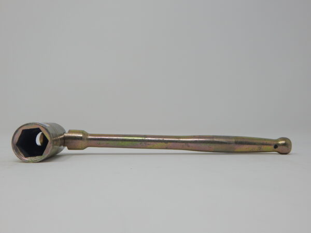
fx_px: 341
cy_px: 116
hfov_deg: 49.0
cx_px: 156
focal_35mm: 38
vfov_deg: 37.7
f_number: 3.4
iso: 125
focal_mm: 6.8
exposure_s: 1/125
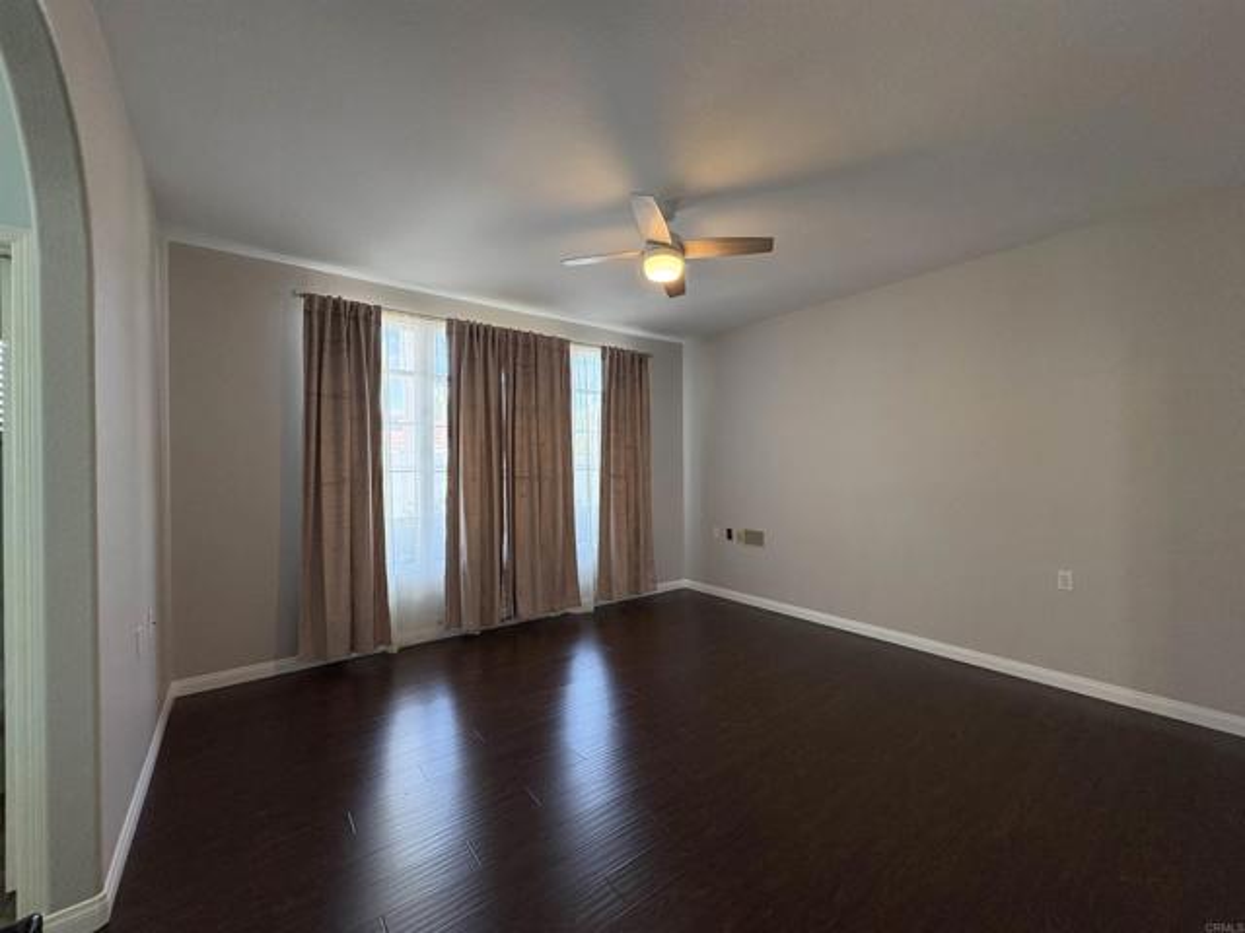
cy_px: 466
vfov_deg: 85.7
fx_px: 504
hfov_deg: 102.1
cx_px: 622
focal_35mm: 14
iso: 250
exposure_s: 1/120
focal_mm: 2.22
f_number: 2.2
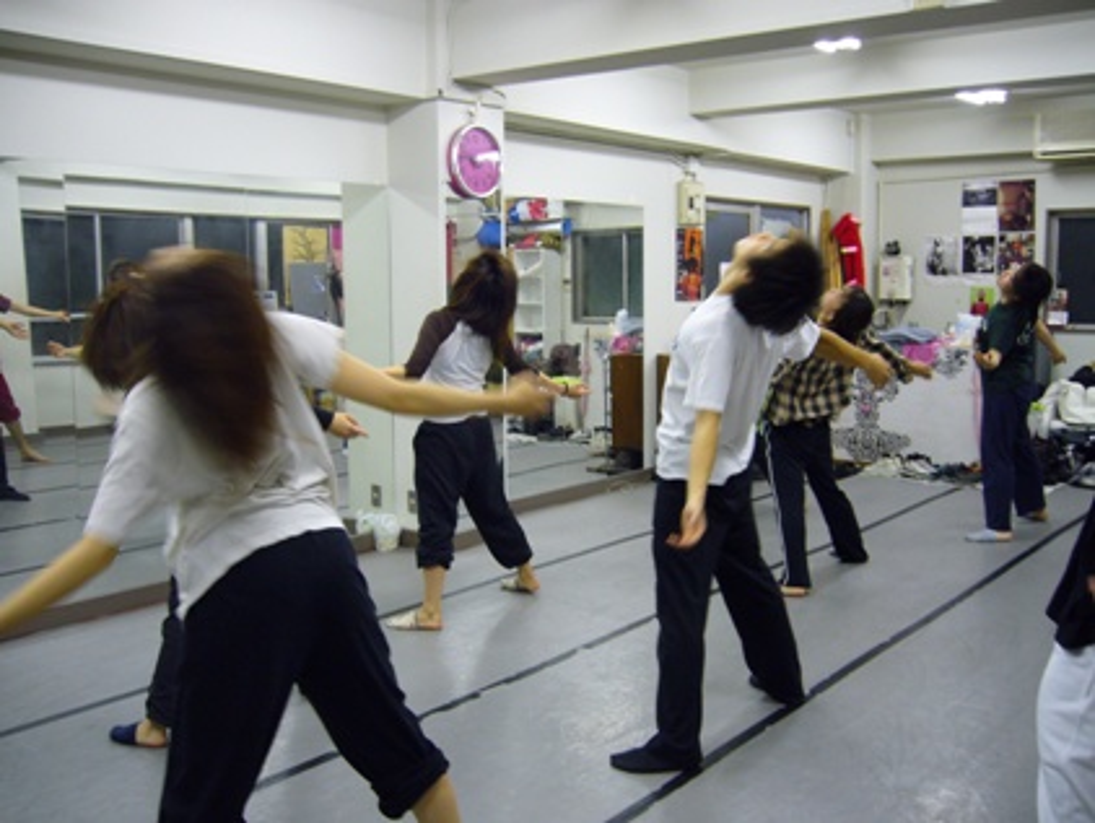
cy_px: 412
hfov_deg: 52.6
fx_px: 1108
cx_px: 548
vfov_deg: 40.7
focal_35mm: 35
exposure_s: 1/15
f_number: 2.8
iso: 125
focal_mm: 5.8
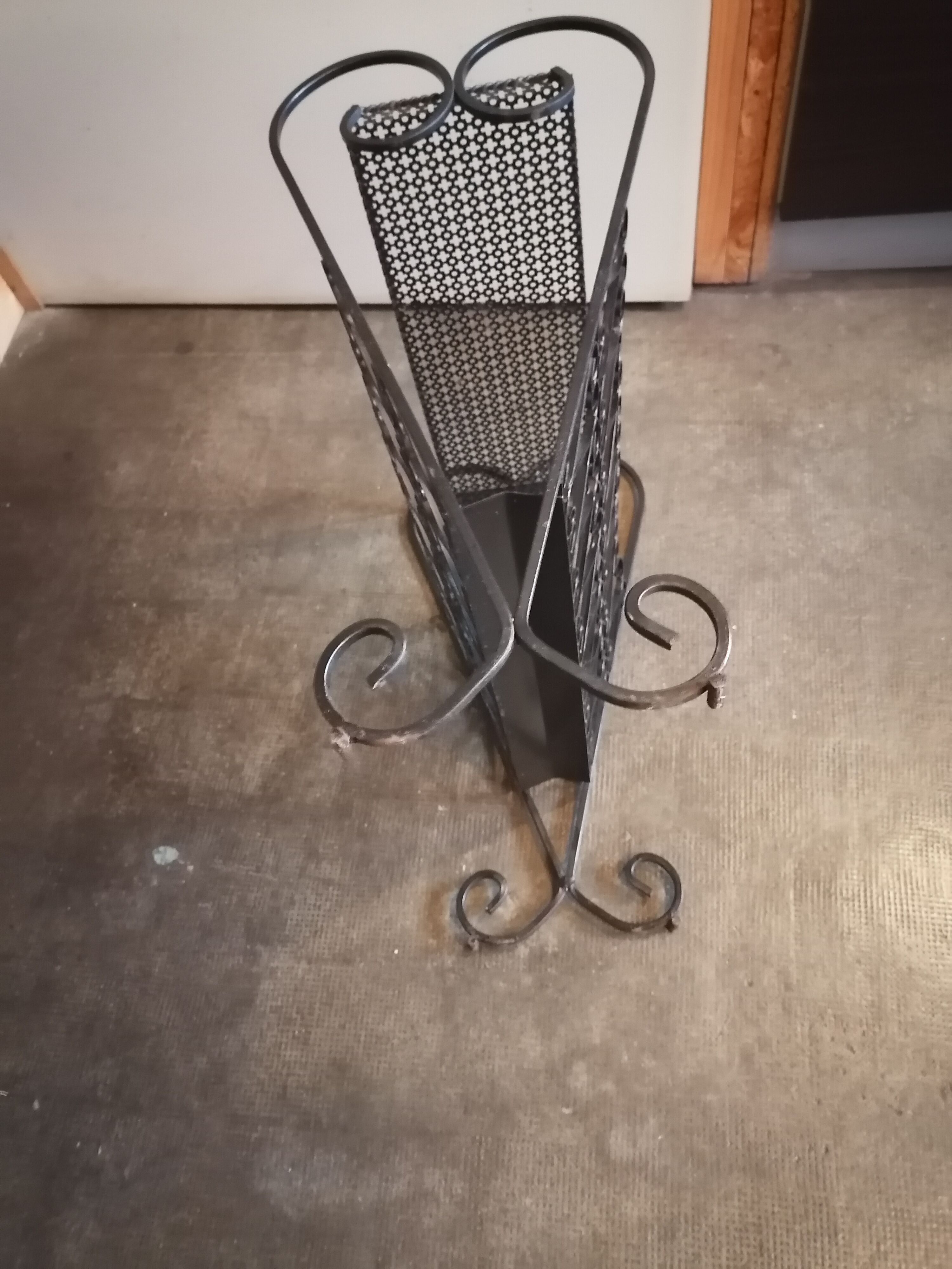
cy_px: 634
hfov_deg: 51.4
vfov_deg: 65.3
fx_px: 990
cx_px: 476
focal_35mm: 27
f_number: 1.8
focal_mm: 5.3
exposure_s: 1/14.3
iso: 2000
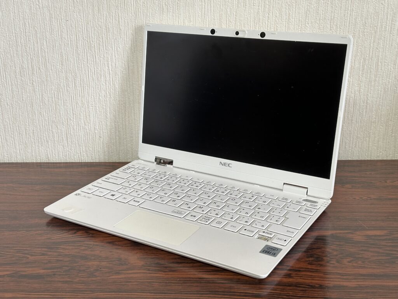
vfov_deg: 30.3
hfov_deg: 39.7
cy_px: 150
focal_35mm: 48
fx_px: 552
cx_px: 199
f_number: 1.78
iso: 160
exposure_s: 1/50
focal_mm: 6.86
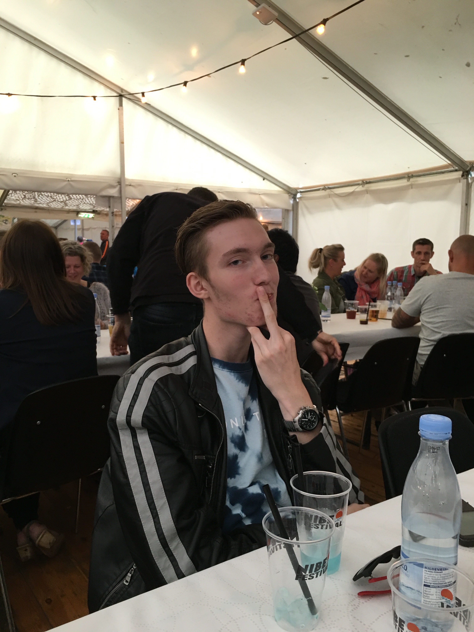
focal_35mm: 29
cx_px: 237
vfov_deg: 61.7
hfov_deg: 48.2
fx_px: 529
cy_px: 316
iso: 64
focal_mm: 4.15
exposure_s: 1/17
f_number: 2.2
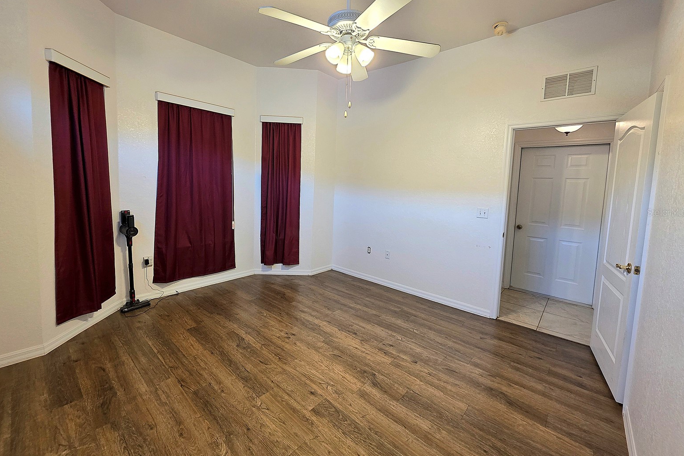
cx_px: 335
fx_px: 266
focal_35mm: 14
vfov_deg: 81.1
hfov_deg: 104.2
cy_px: 212
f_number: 1.9
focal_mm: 2.2
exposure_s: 1/60.2
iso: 160
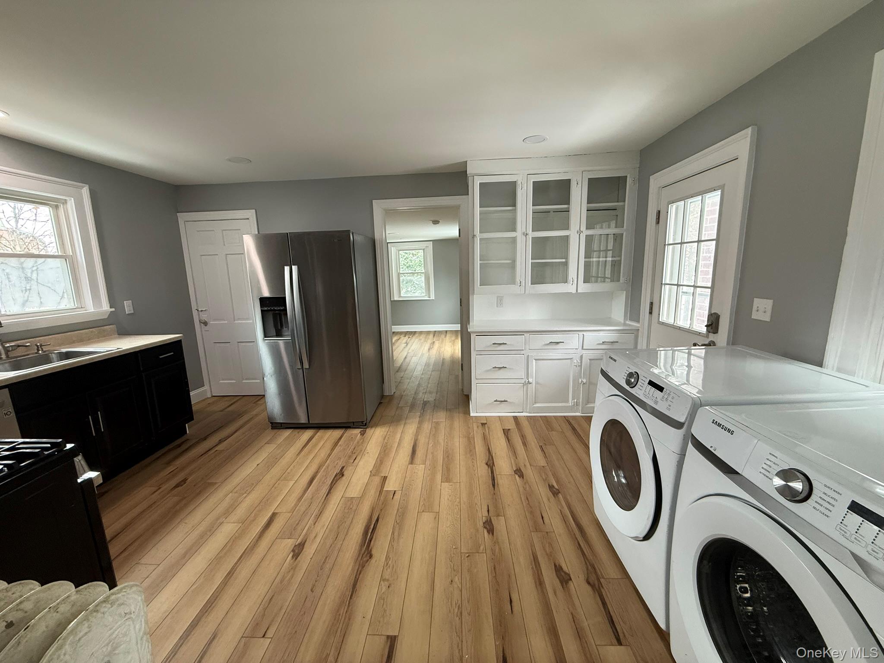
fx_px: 358
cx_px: 442
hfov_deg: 102.1
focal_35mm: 14
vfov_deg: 85.7
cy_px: 332
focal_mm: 2.22
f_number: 2.2
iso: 200
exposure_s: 1/60
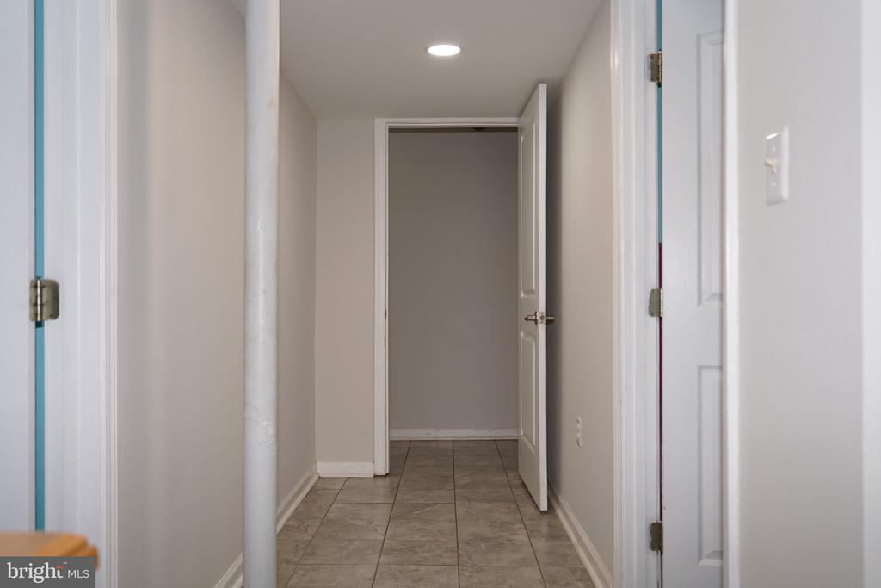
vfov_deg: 42.3
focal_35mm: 31
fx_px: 759
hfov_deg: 60.3
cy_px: 294
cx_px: 440
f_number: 4
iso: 200
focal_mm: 31
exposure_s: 1/60
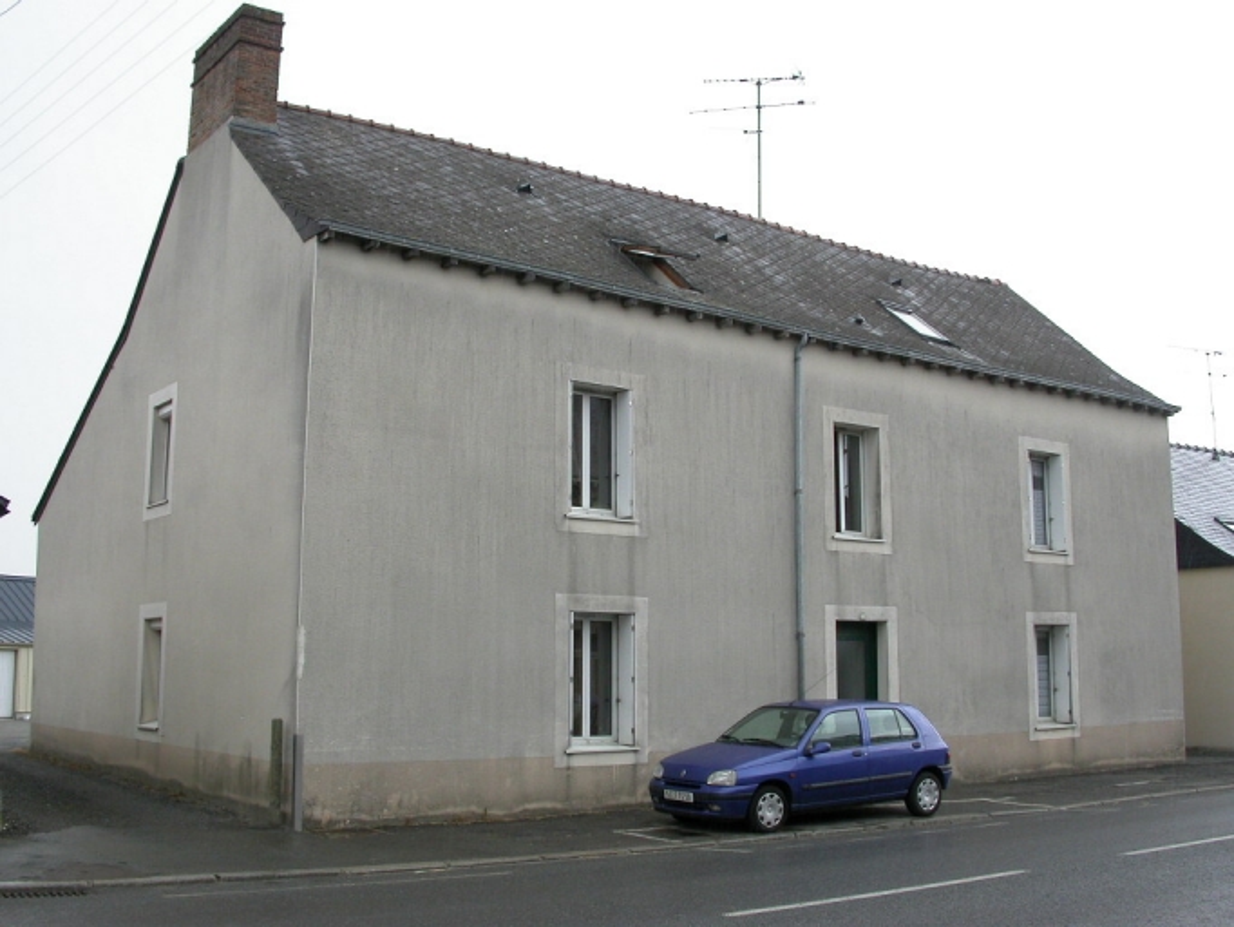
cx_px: 617
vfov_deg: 37.7
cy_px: 464
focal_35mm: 38
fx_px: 1355
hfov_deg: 49.0
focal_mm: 7.85
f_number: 4.7
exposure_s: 1/107
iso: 100
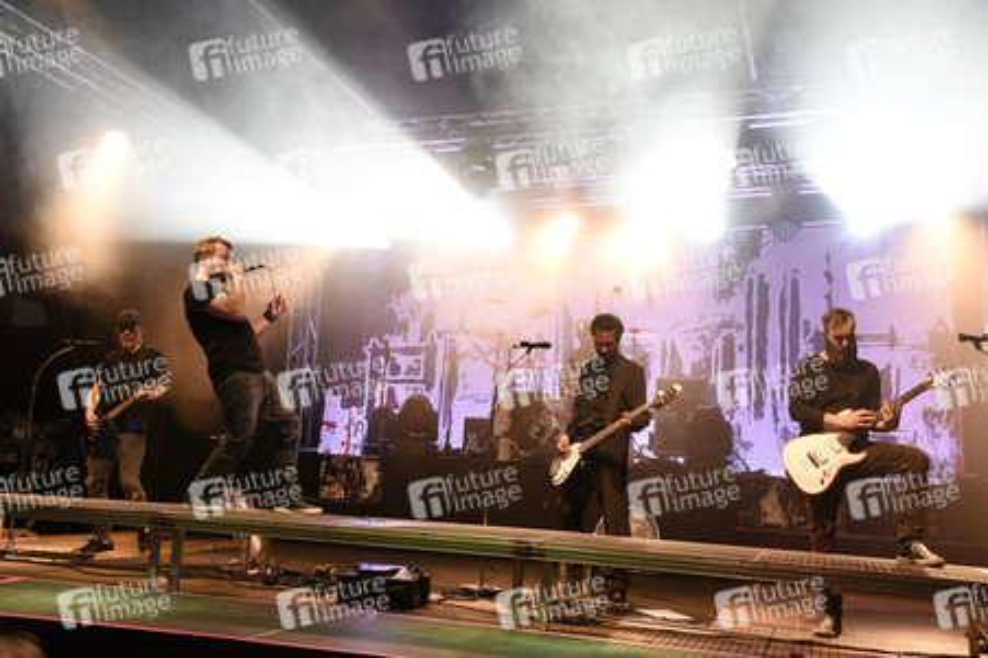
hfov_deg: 54.5
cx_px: 494
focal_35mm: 35
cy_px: 329
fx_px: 960
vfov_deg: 37.8
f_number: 6.3
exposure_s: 1/60
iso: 2000
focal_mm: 35
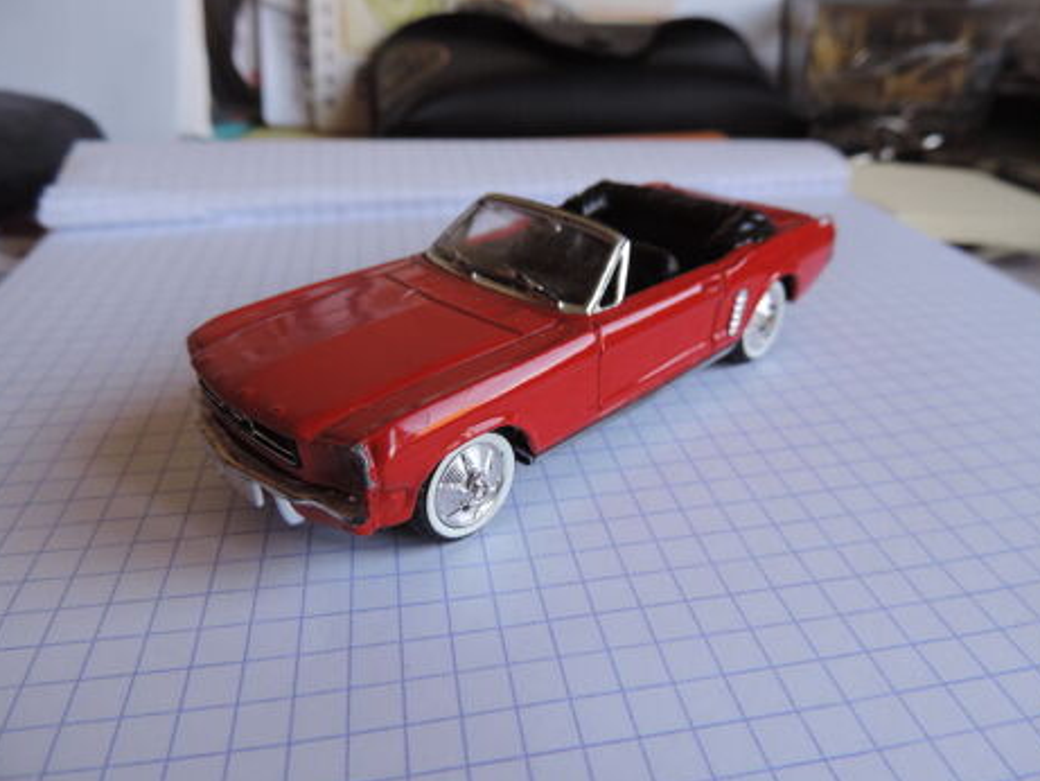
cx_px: 530
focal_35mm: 25
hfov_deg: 69.4
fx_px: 751
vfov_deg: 54.9
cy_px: 381
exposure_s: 1/30
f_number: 3
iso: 90
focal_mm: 4.3
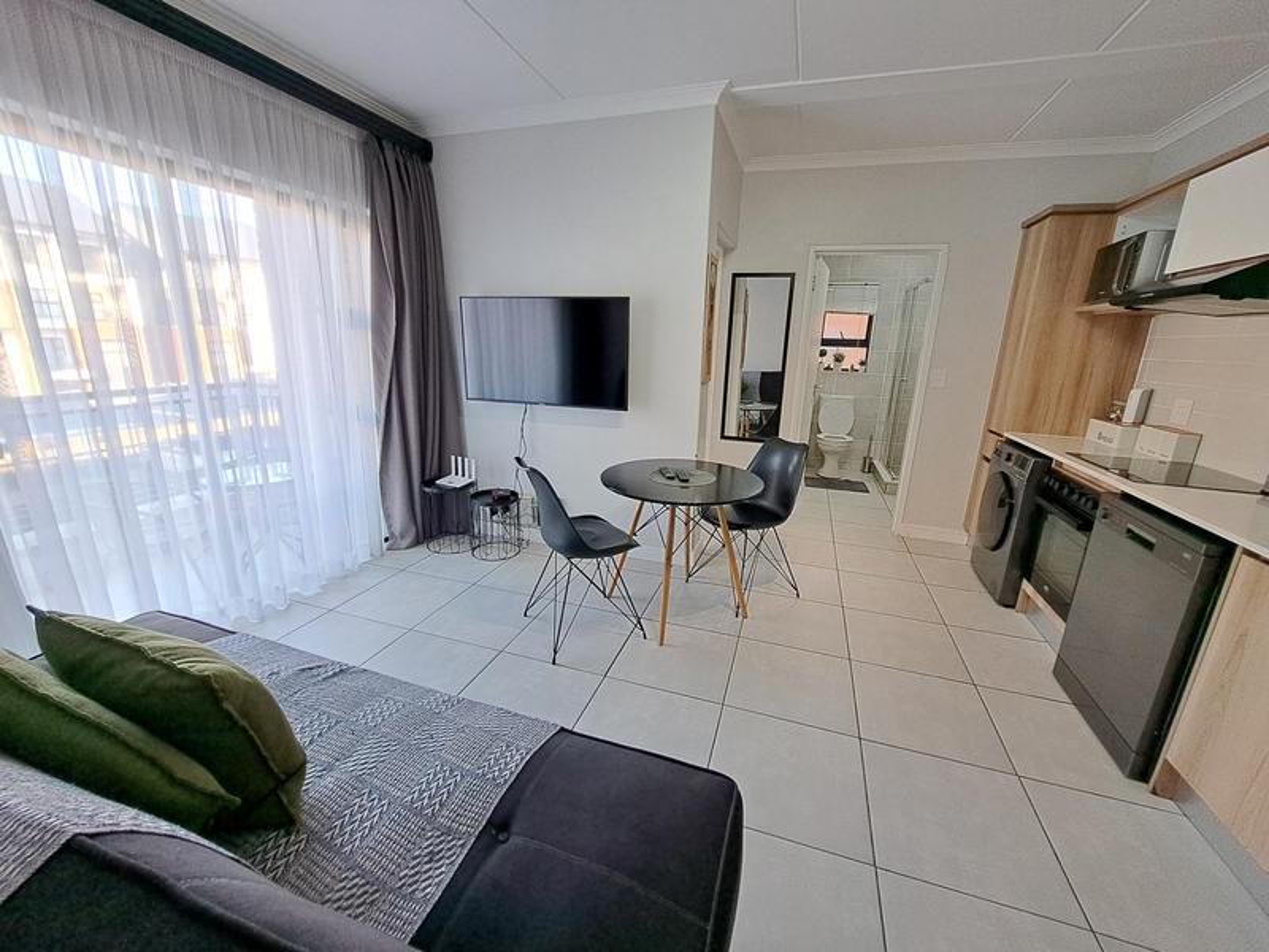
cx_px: 634
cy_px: 476
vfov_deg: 89.9
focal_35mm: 13
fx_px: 477
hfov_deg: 106.2
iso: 100
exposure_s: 1/50
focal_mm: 1.74
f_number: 2.2
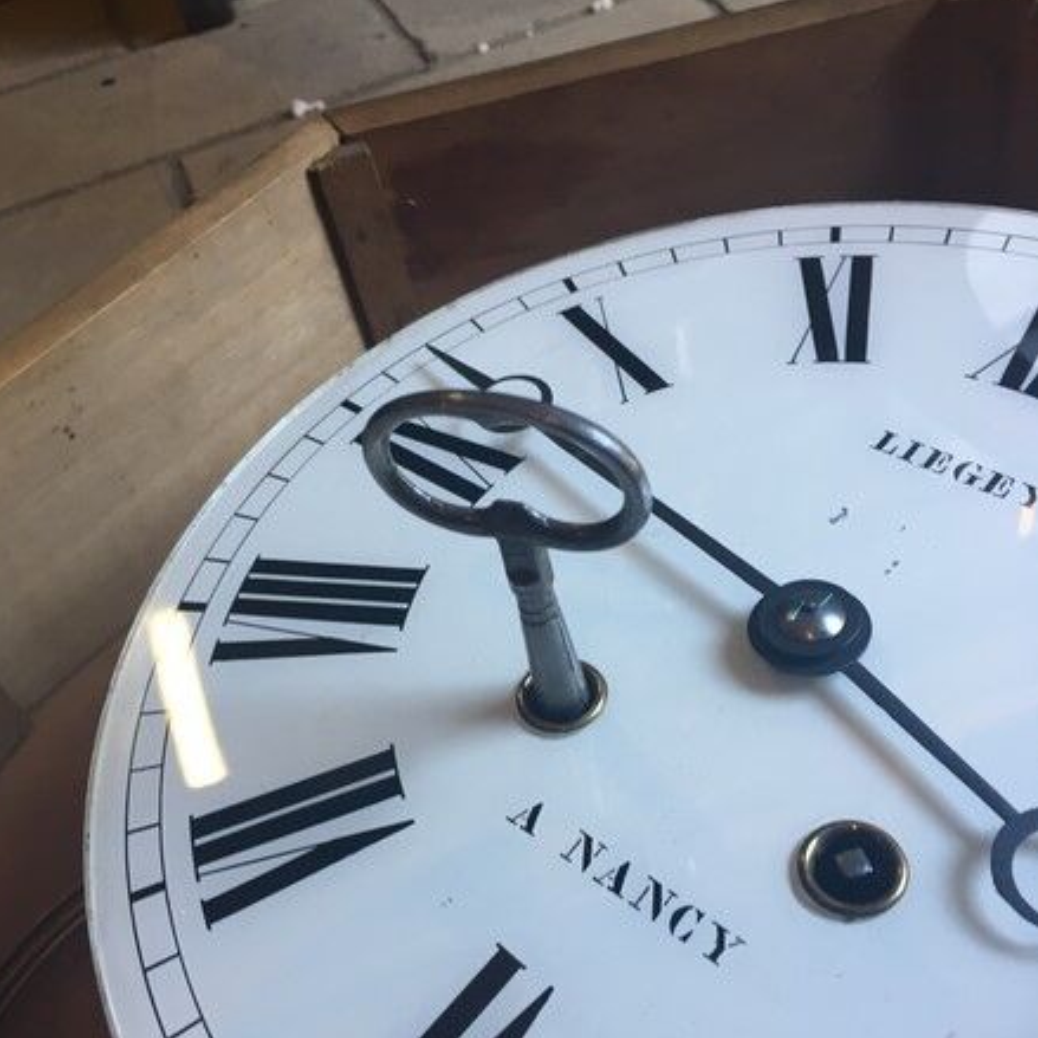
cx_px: 508
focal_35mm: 35
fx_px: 1187
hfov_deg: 47.2
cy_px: 615
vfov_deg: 47.0
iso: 64
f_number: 2.2
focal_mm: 4.15
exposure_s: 1/33
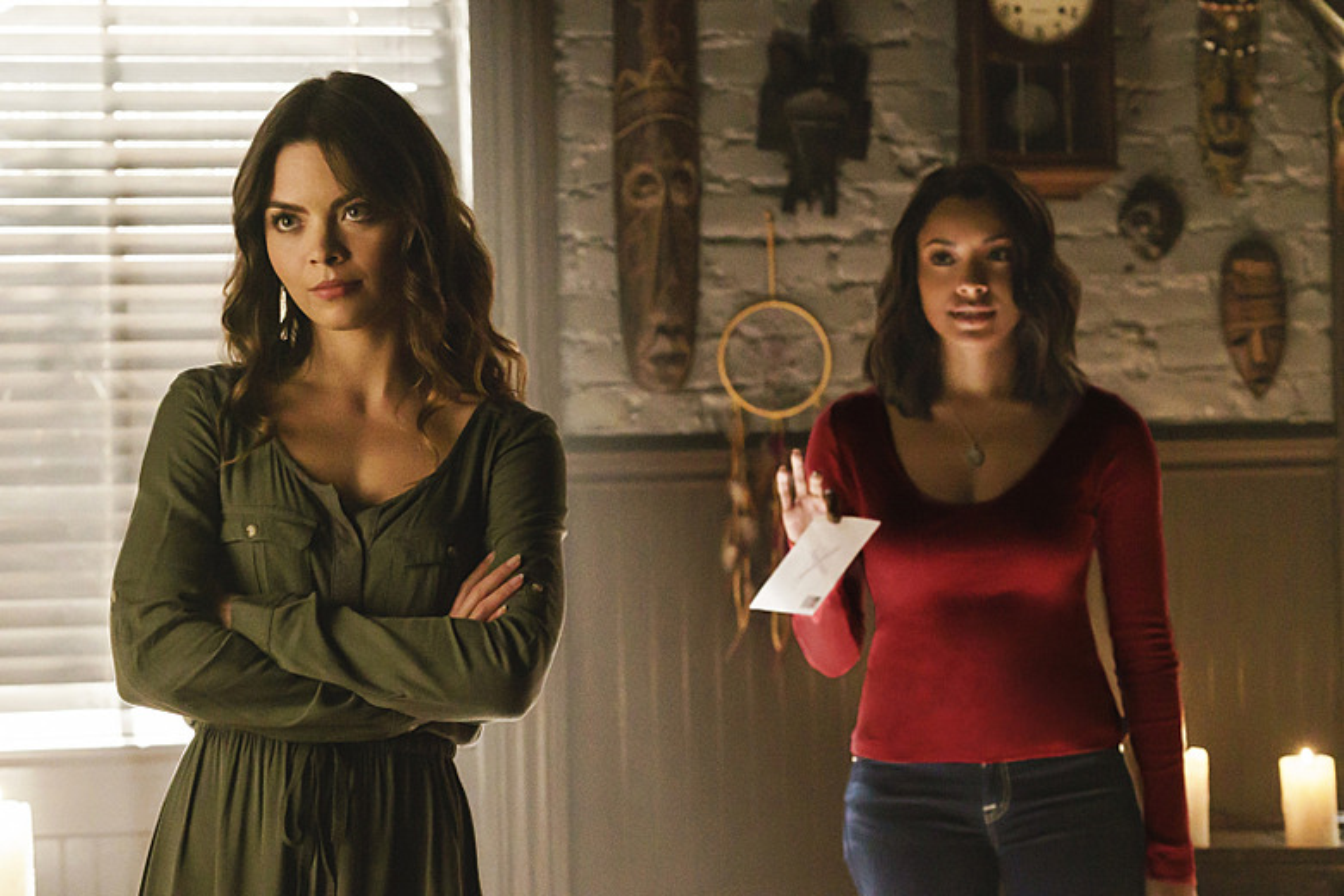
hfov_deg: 21.7
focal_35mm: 94
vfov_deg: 14.6
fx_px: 3509
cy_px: 448
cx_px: 672
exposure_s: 1/125
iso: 12800
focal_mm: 94
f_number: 5.6
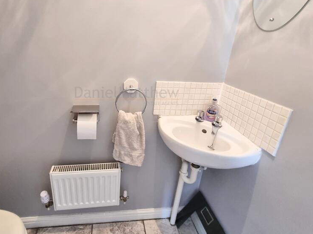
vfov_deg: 71.0
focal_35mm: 18
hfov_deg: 86.7
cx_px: 126
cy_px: 96
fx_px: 163
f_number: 2.2
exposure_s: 1/33
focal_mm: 2.2
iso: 320
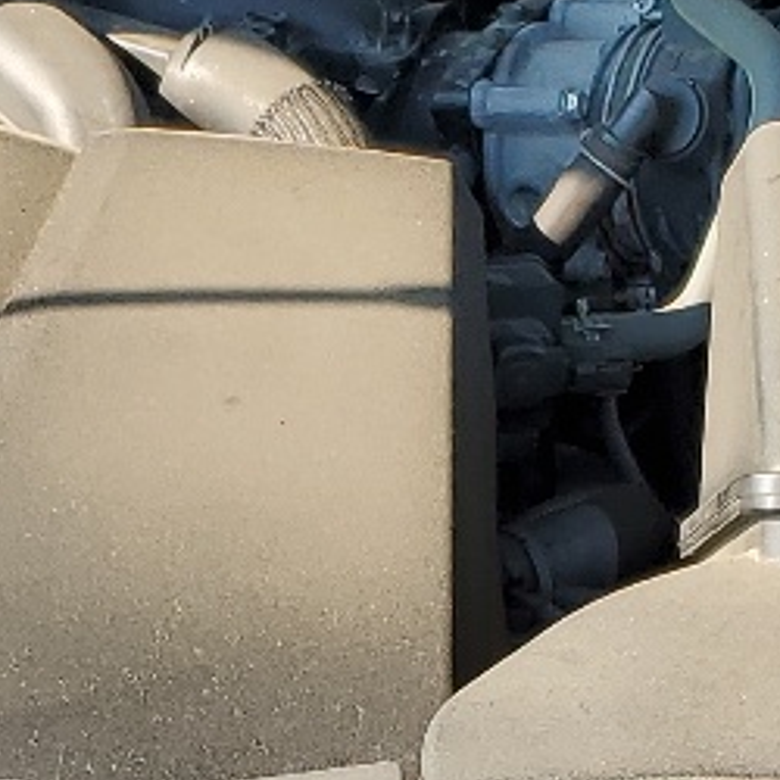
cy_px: 892
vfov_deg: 11.7
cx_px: 296
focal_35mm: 147
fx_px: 3747
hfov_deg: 11.9
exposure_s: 1/769
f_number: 1.5
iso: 50
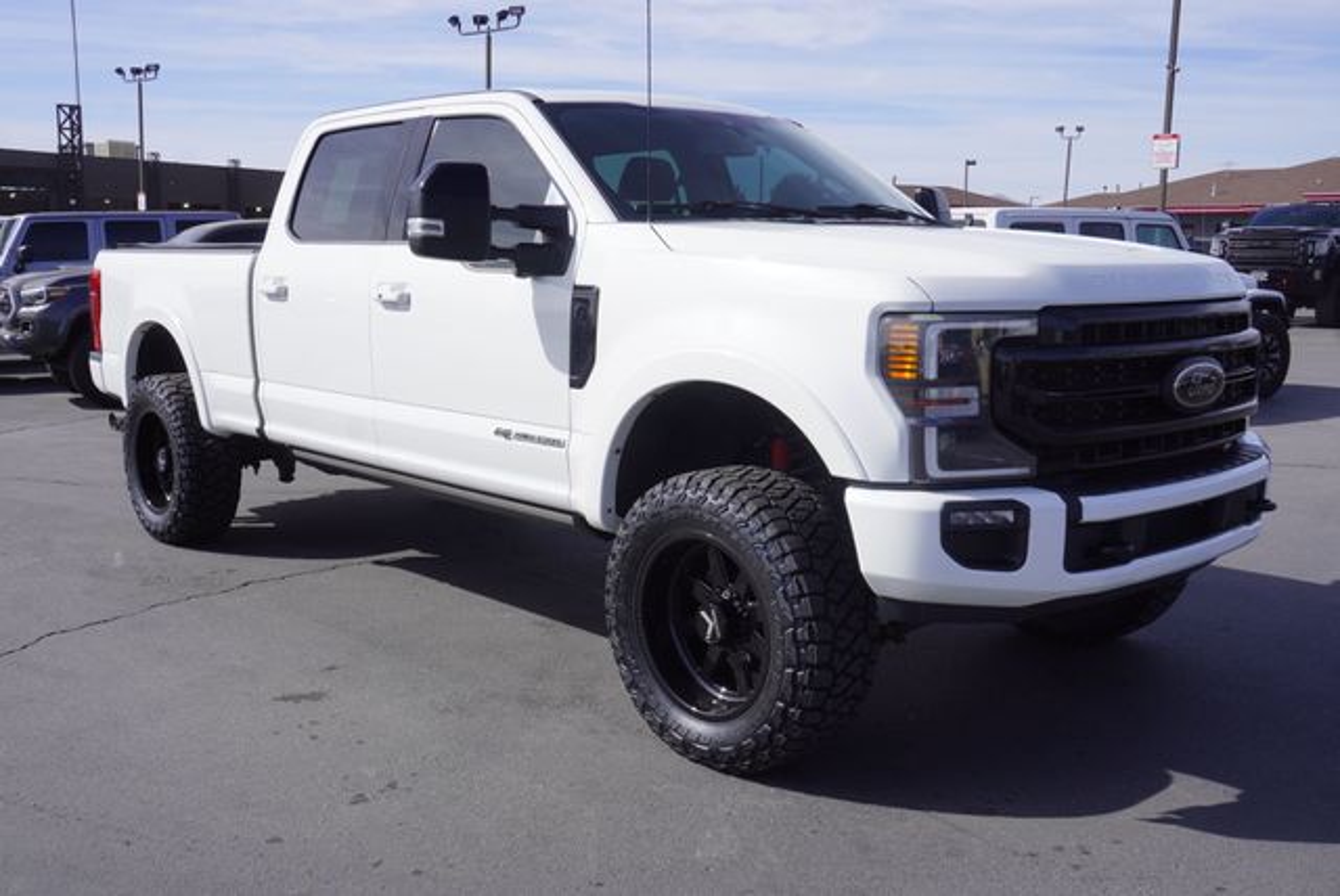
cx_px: 670
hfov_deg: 55.1
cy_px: 448
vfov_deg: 38.4
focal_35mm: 34
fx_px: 1285
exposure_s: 1/200
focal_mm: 23
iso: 100
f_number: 10
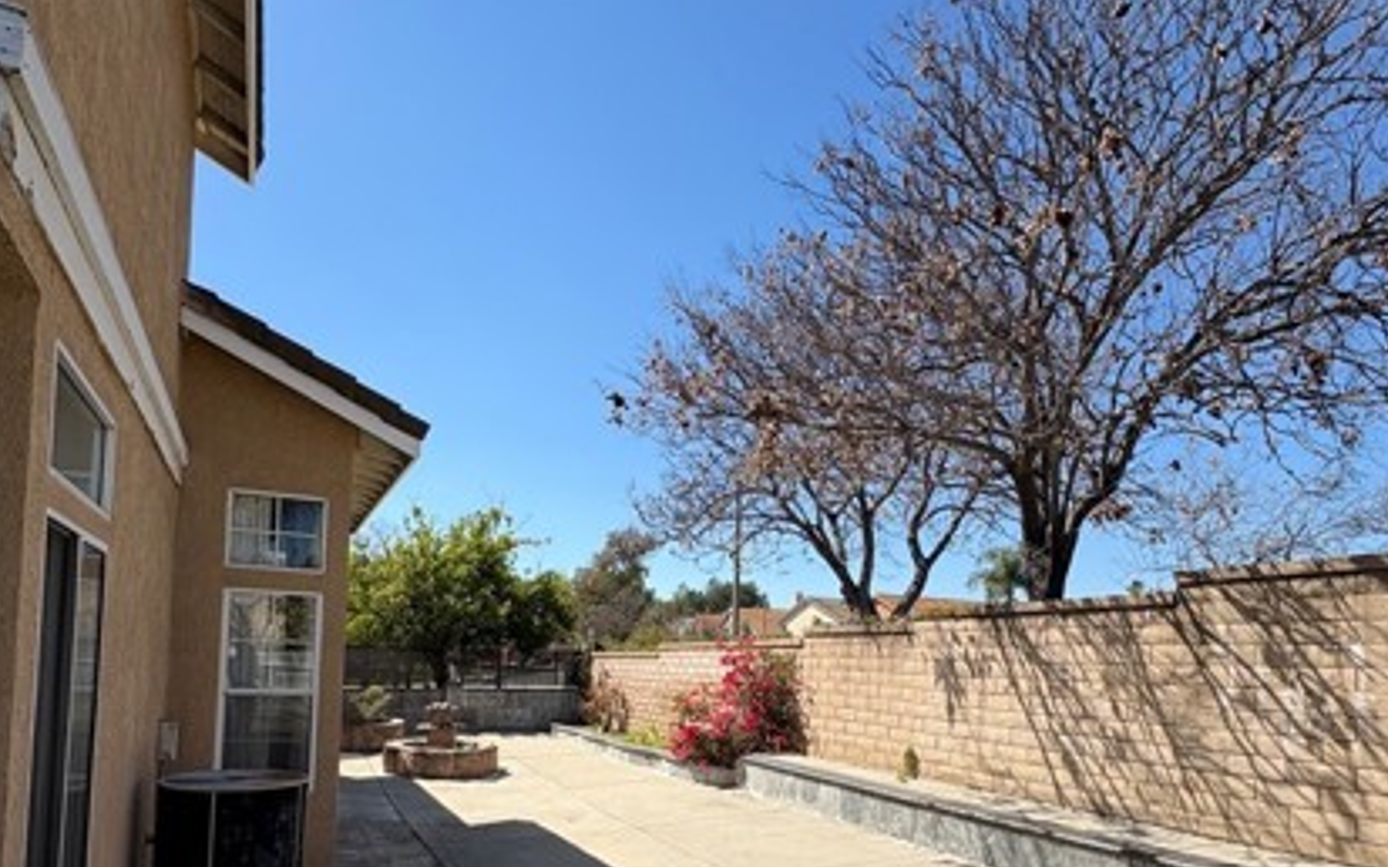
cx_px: 679
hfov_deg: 77.2
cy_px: 625
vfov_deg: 51.2
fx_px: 870
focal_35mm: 23
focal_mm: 2.22
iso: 50
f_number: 2.2
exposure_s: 1/2028
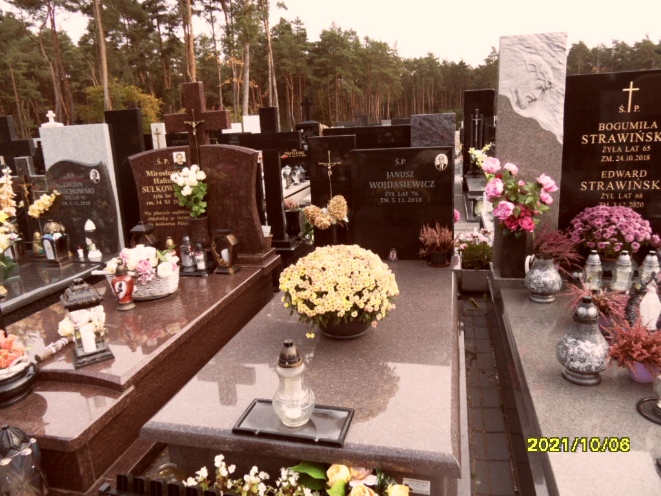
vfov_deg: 56.8
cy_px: 248
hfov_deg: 71.6
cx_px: 330
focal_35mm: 24
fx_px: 458
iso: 80
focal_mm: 3.9
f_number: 3.2
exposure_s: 1/180
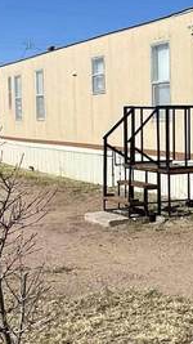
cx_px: 273
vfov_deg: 28.9
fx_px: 665
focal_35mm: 73
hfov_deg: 15.5
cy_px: 151
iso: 50
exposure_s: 1/5556
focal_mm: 2.22
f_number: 2.2
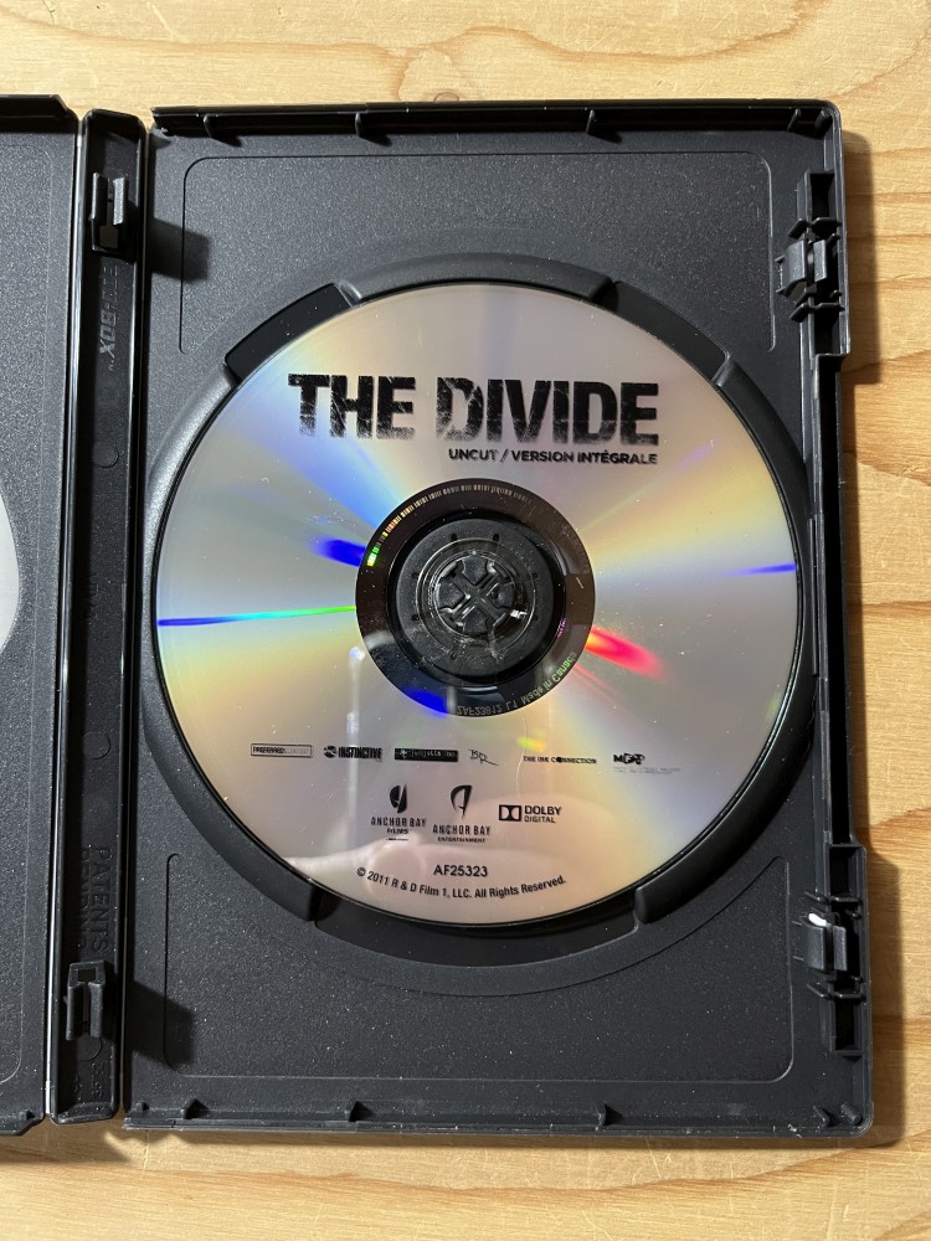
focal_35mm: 26
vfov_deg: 67.3
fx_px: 932
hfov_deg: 53.1
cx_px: 466
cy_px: 620
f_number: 1.6
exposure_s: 1/60
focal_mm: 5.1
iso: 320
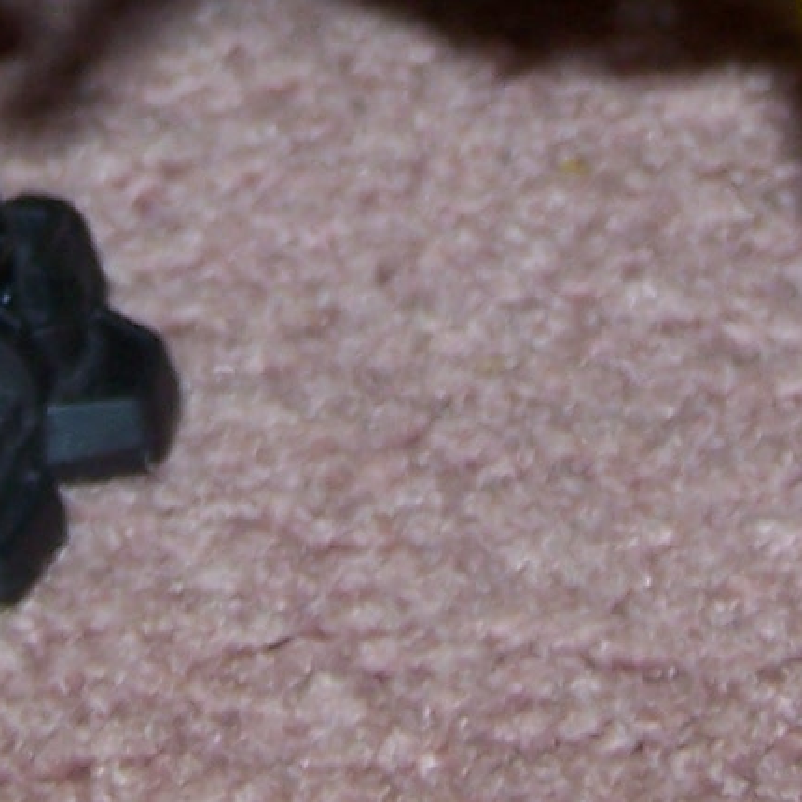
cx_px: 222
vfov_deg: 9.6
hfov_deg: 9.7
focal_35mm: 180
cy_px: -211
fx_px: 4718
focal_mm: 6.3
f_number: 2.8
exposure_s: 1/60
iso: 80
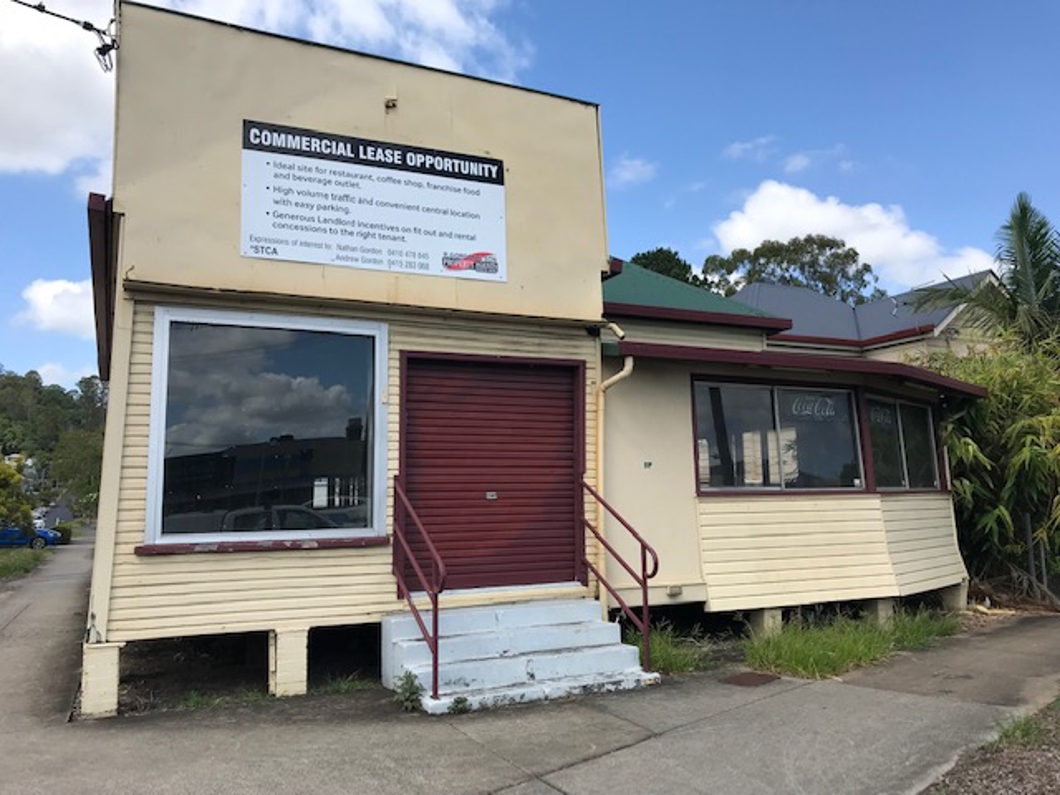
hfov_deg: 63.4
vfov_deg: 49.7
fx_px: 857
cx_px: 530
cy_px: 398
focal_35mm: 28
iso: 20
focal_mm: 3.99
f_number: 1.8
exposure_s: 1/1650
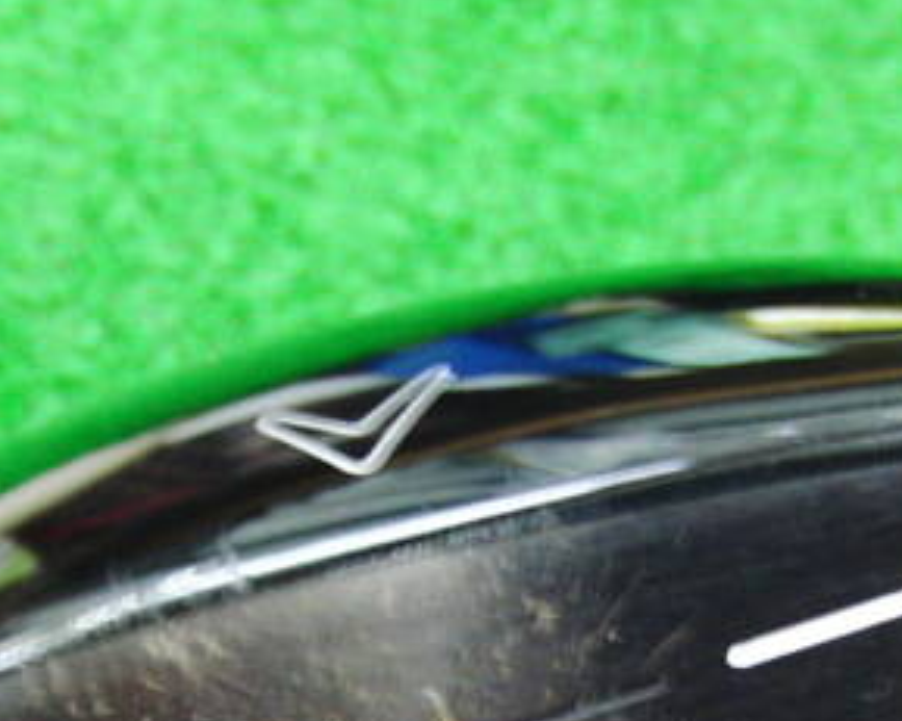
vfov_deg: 18.7
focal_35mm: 80
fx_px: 2135
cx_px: 546
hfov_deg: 23.8
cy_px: 718
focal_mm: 6.42
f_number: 3.6
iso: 400
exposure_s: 1/10
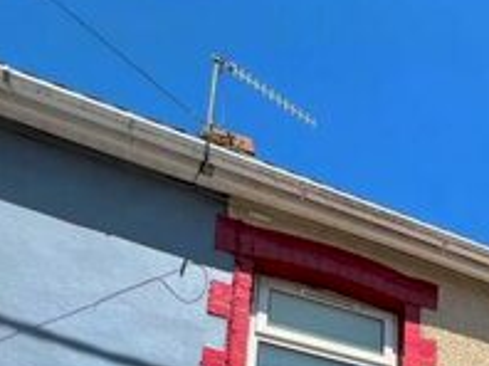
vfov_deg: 22.5
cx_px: 506
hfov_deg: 36.4
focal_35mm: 46
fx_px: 649
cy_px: 615
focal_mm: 1.57
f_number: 1.8
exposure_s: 1/2732
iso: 32
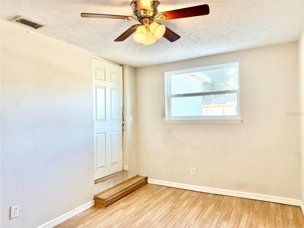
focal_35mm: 24
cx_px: 152
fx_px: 211
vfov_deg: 56.8
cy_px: 114
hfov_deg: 71.6
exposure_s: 1/180
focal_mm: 6.76
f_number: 1.78
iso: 200
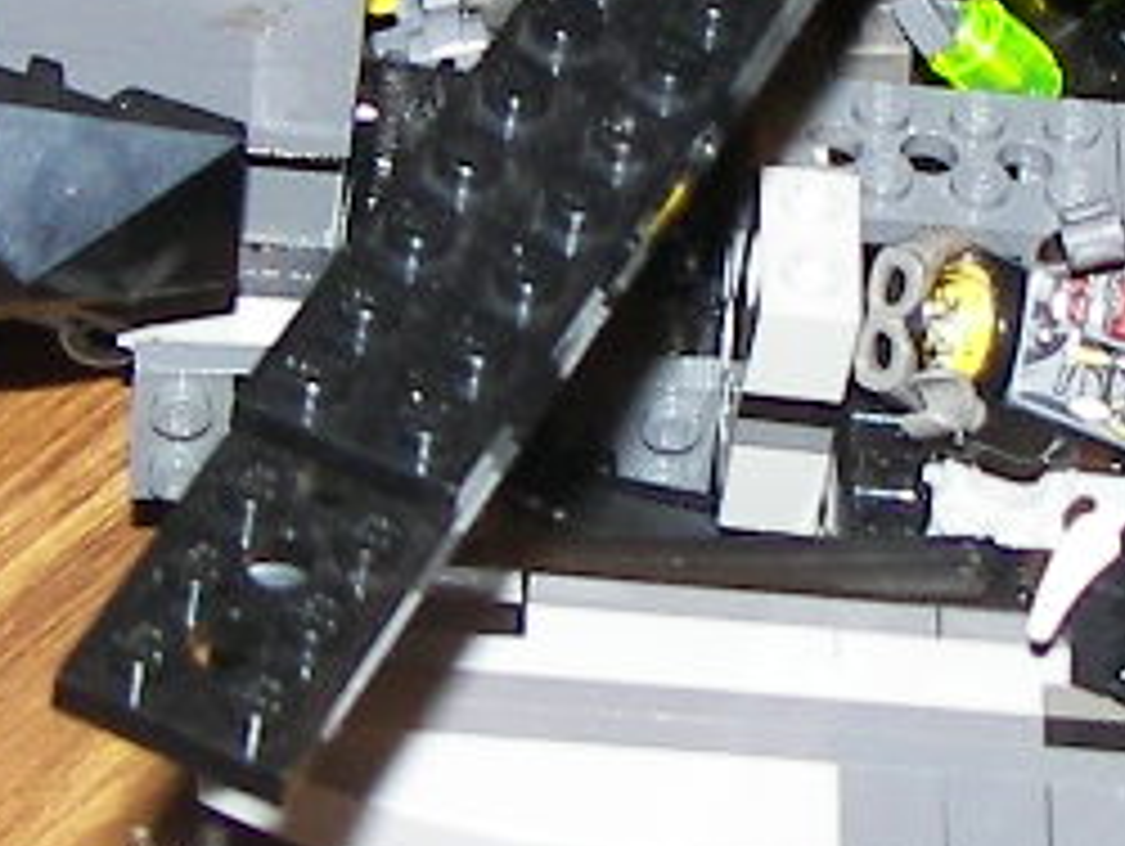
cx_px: 729
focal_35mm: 184
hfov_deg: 10.7
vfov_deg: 8.1
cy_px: 225
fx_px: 5986
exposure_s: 1/30
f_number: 2.8
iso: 100
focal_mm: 6
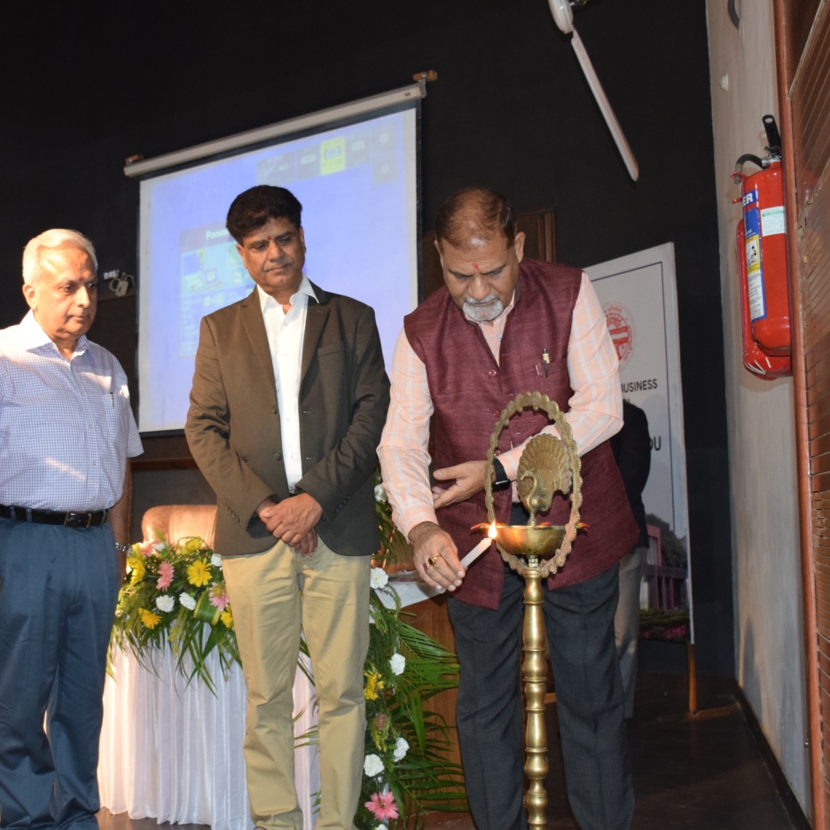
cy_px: 410
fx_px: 1248
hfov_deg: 36.7
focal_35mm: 46
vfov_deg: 36.8
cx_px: 356
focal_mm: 22
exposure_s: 1/60
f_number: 3.5
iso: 1600
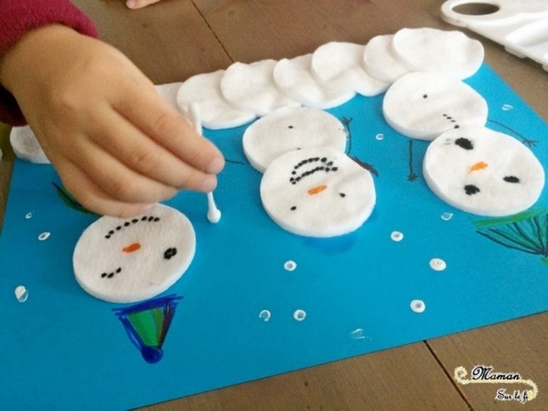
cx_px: 274
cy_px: 206
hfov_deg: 61.7
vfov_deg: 48.2
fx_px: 459
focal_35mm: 29
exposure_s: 1/33
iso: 250
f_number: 2.2
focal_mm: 4.15
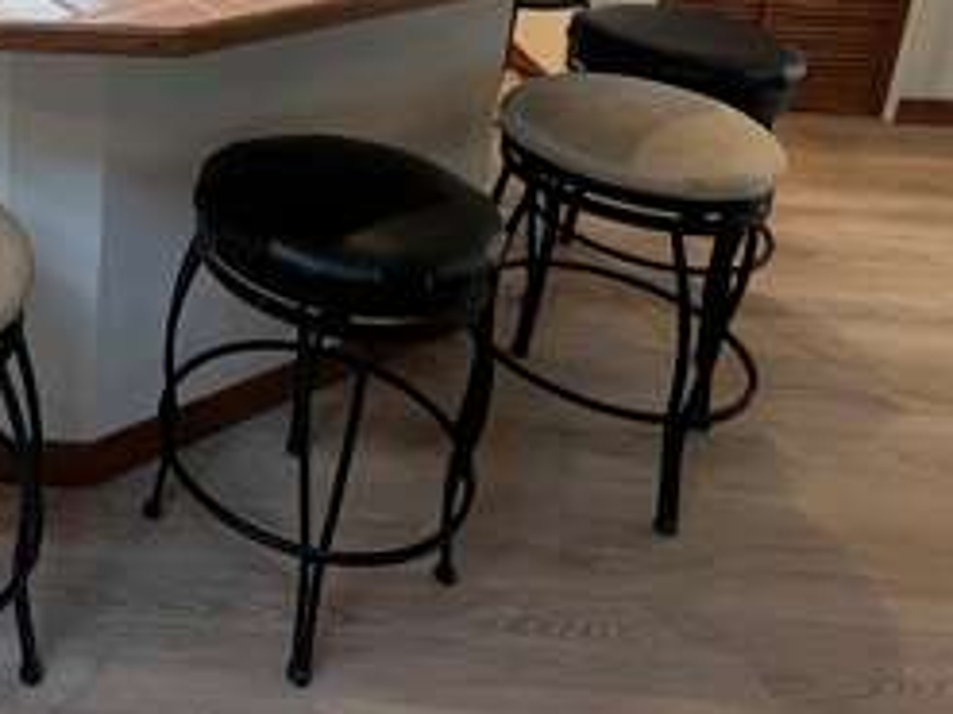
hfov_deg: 43.7
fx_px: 991
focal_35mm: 36
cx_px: -6
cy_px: -73
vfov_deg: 34.2
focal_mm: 1.57
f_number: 1.8
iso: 125
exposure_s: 1/120
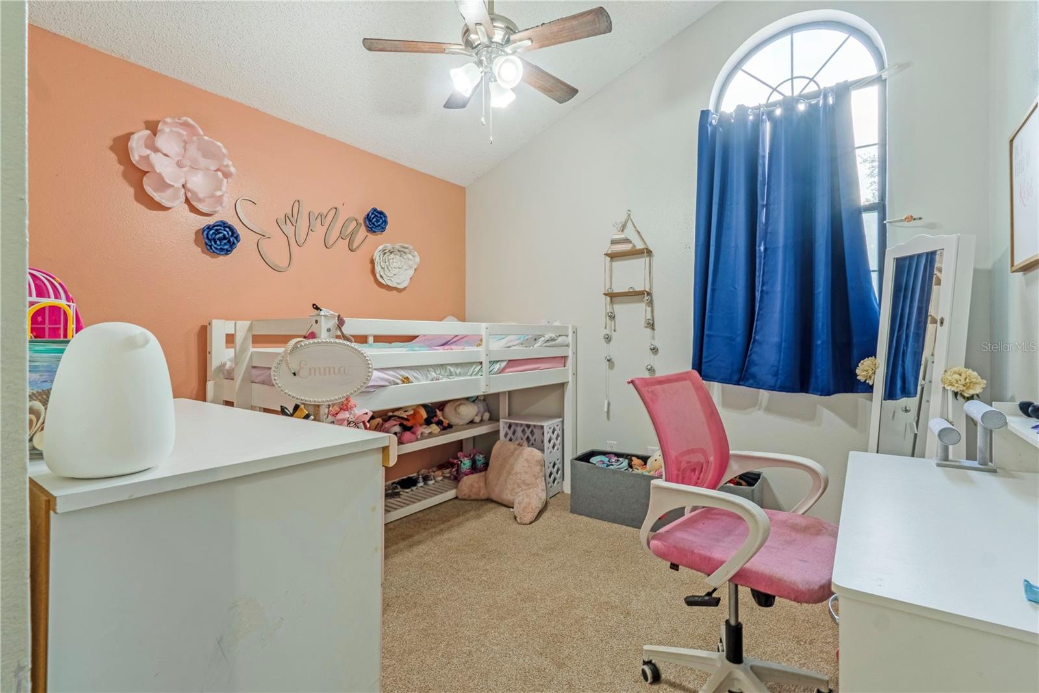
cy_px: 346
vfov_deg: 72.0
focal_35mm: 16
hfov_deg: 95.0
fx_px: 476
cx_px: 520
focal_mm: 11
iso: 250
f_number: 9
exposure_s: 1/60
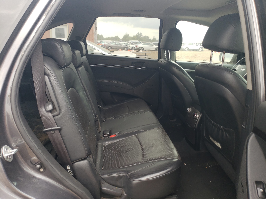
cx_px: 133
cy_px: 100
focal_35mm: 26
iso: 50
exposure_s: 1/156
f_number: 1.5
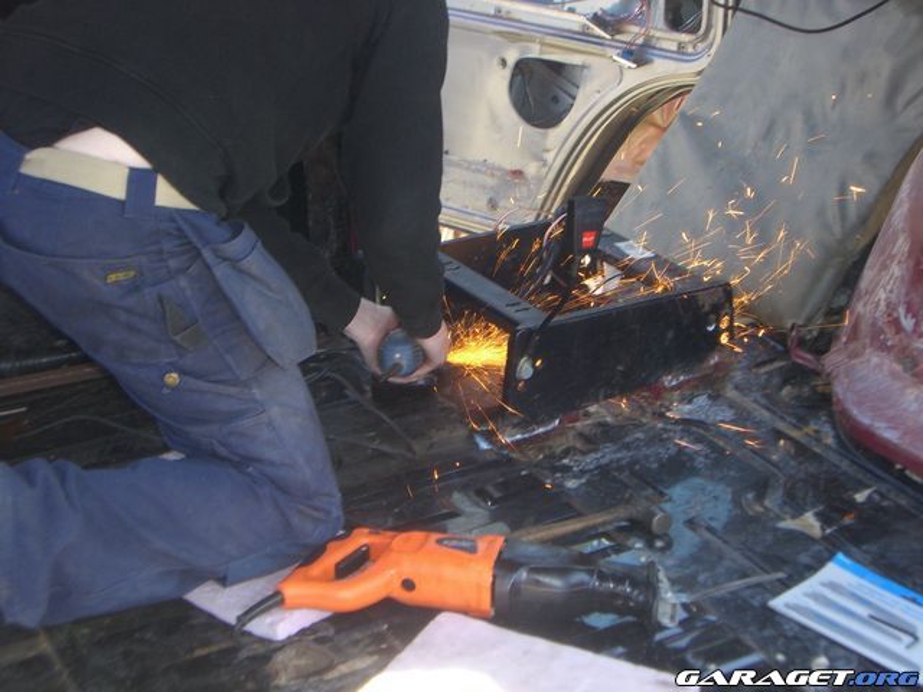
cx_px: 462
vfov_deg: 22.3
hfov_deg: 29.4
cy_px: 346
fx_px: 1760
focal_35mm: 66
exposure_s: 1/60
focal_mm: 10.7
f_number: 3.6
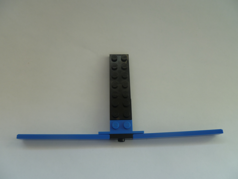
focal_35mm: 28
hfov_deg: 63.4
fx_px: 193
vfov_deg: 49.7
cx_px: 119
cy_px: 90
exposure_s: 1/30
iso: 80
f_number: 3.3
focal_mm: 5
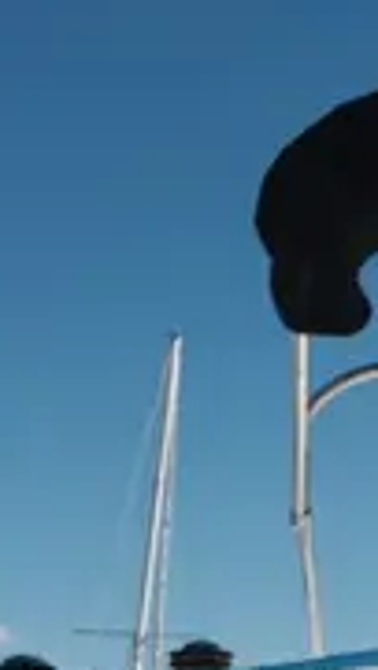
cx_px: 763
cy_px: 415
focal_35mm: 112
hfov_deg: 10.0
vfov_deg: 19.1
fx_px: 1993
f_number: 2.2
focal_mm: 4.15
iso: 32
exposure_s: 1/4405
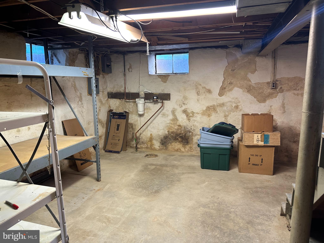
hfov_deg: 71.6
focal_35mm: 24
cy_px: 122
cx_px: 162
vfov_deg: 56.8
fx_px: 225
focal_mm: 6.86
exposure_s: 1/60
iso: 160
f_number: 1.78
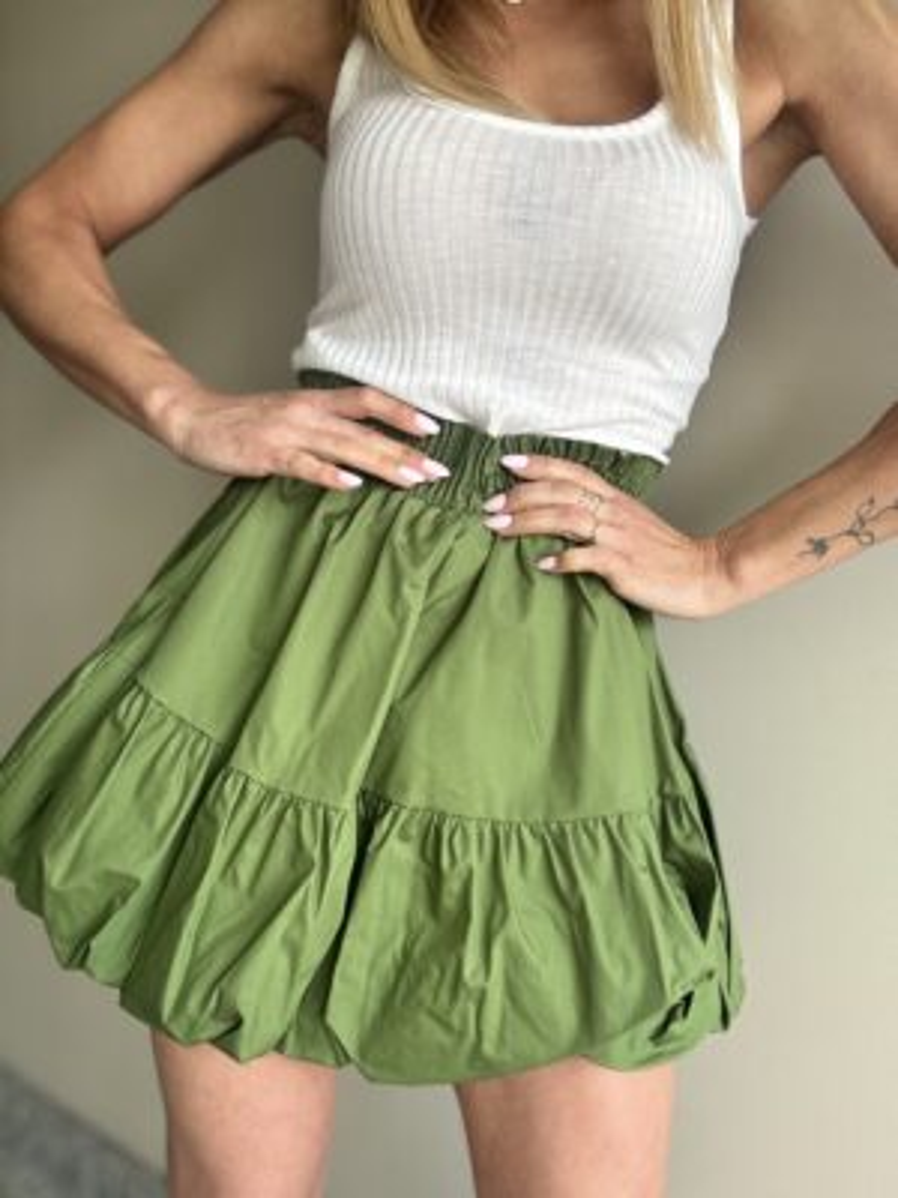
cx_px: 449
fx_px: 1038
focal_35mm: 30
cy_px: 599
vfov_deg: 60.0
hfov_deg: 46.8
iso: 80
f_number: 1.9
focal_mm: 2.69
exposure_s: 1/66
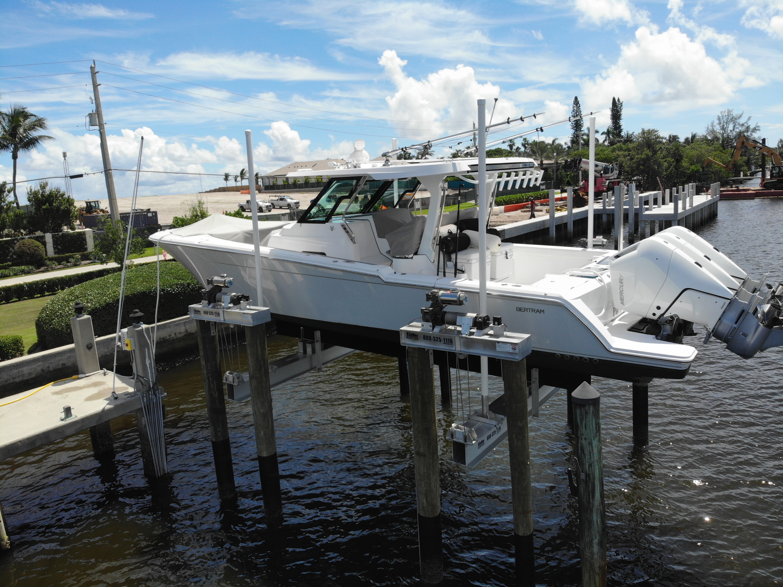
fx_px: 543
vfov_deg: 56.8
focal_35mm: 24
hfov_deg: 71.6
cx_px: 392
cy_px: 294
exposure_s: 1/1198
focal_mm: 4.5
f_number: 2.8
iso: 100
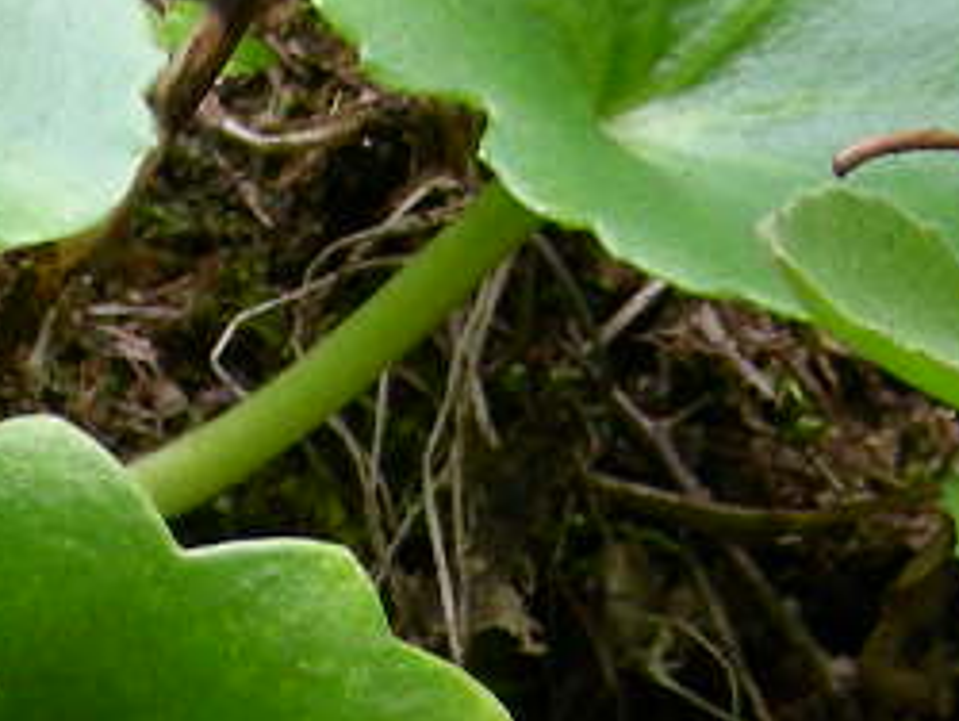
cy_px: 1005
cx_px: -88
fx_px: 4992
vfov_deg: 8.1
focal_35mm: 180
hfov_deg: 10.8
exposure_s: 1/15.2
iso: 50
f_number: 3.5
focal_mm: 7.4
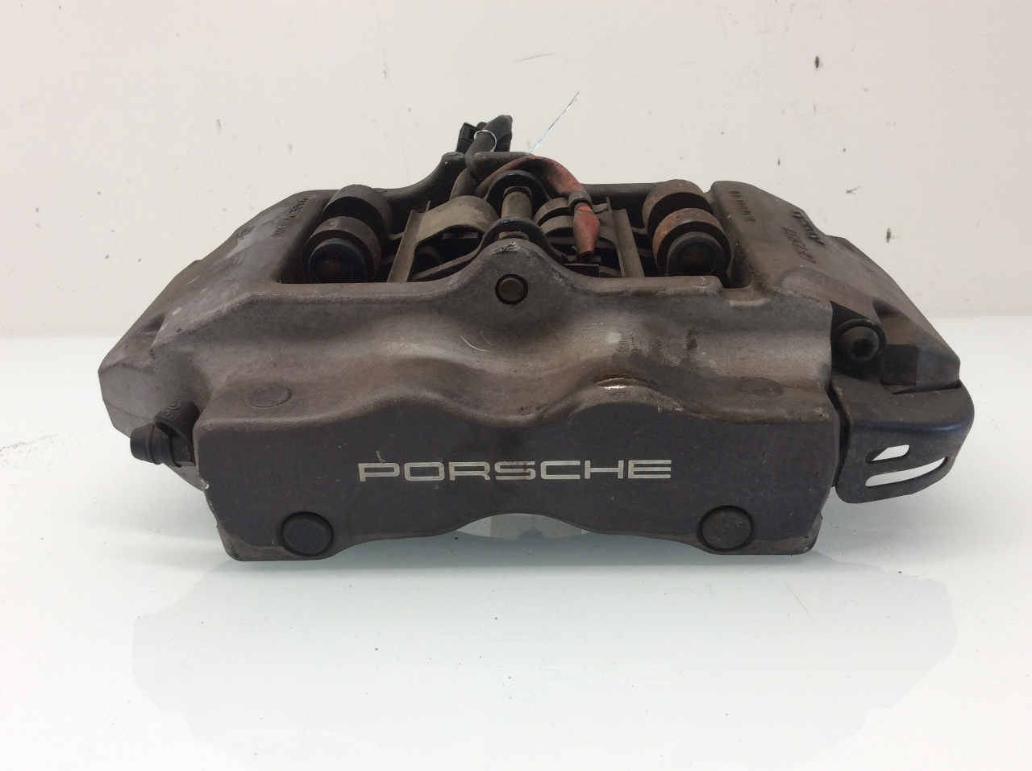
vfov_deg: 44.1
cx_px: 516
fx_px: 953
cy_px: 386
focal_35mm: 32
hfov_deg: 56.9
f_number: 2.4
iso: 40
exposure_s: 1/40
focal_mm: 3.3
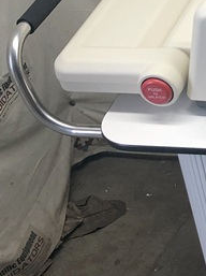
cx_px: 380
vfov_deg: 17.7
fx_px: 875
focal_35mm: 110
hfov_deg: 12.2
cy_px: 46
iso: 25
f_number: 1.8
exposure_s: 1/40
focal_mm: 3.99
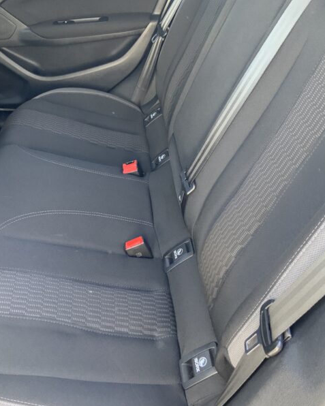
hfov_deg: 39.1
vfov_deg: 47.9
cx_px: 150
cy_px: 204
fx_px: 457
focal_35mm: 38
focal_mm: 3
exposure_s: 1/60
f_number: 1.8
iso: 125
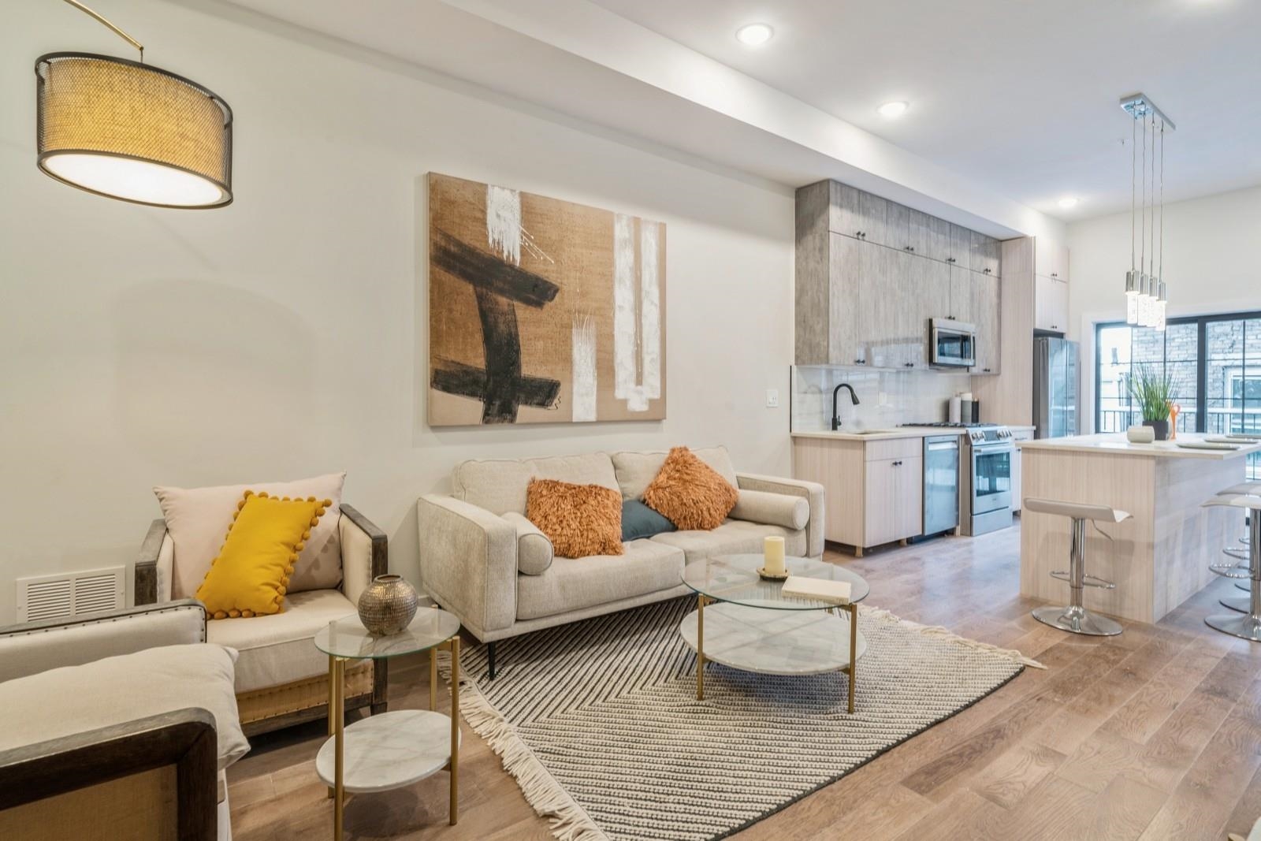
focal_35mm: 17
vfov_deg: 70.5
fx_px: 595
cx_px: 630
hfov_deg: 93.3
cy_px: 420
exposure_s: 1/1.25
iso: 200
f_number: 11
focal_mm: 17
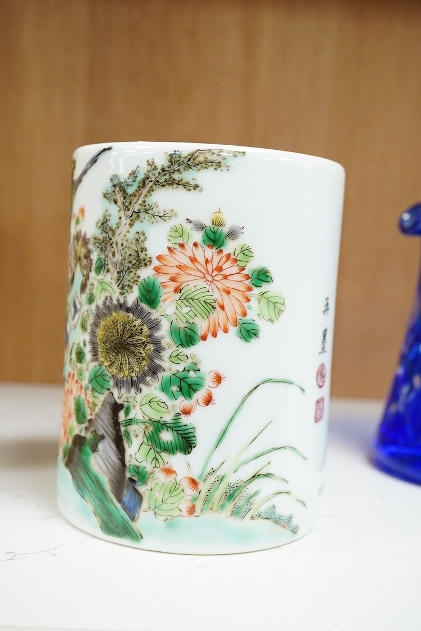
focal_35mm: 45
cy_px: 316
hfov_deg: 29.9
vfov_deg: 43.6
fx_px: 789
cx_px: 210
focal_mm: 30
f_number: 8
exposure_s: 1/160
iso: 2500
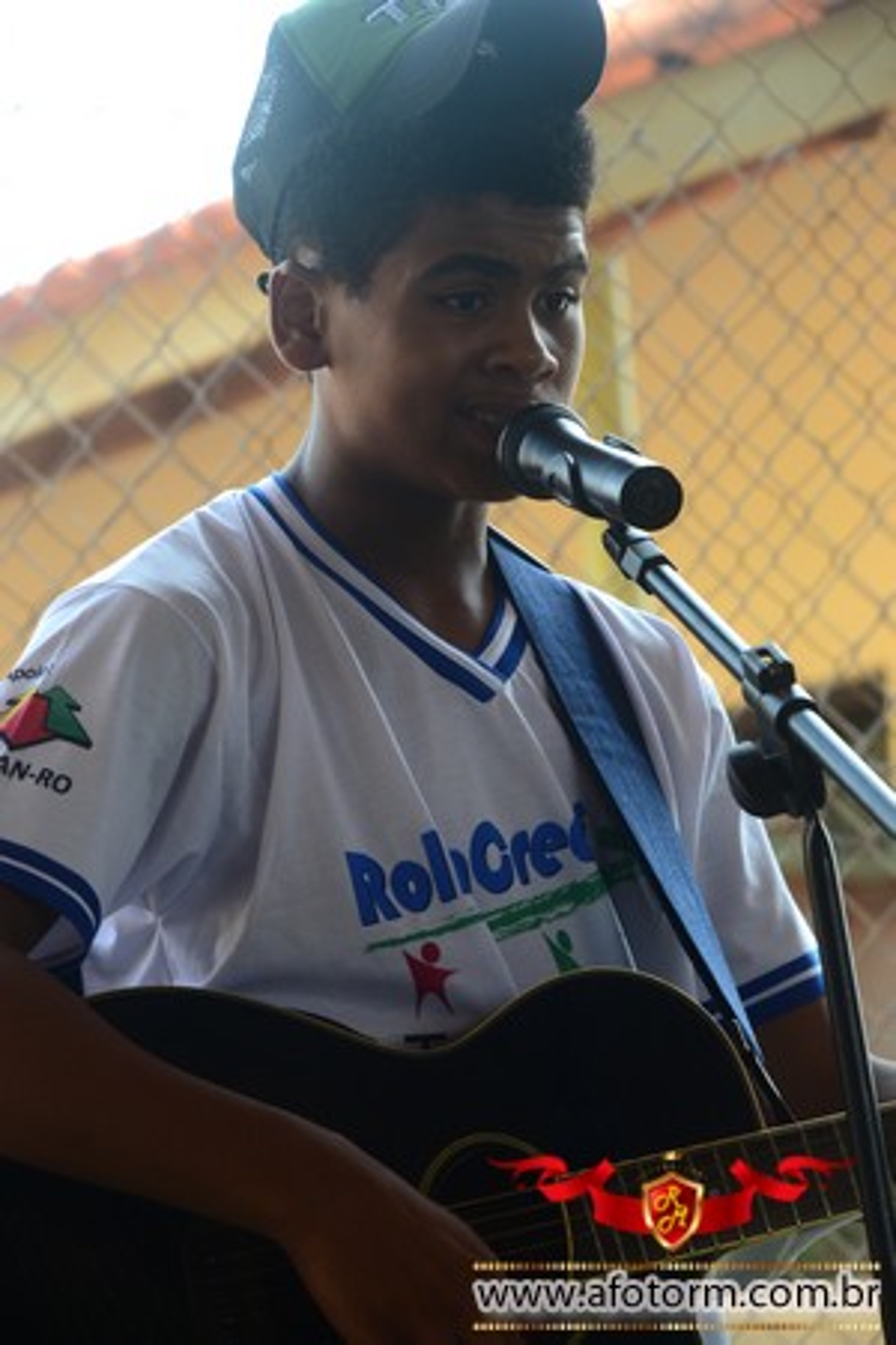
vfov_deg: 10.2
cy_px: 672
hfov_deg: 6.8
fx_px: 7559
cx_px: 448
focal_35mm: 202
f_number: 8
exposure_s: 1/160
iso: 400
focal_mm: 135
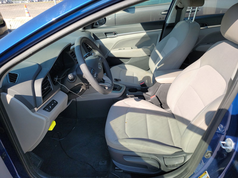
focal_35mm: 24
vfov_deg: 56.8
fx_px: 165
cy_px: 89
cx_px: 119
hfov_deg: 71.6
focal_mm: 6.7
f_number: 1.8
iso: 50
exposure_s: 1/219
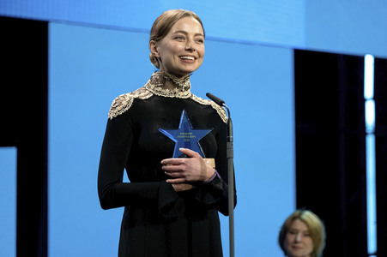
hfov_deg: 10.6
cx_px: 194
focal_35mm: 194
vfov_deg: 7.1
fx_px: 2084
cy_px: 128
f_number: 2.8
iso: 2500
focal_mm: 129.2
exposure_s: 1/280
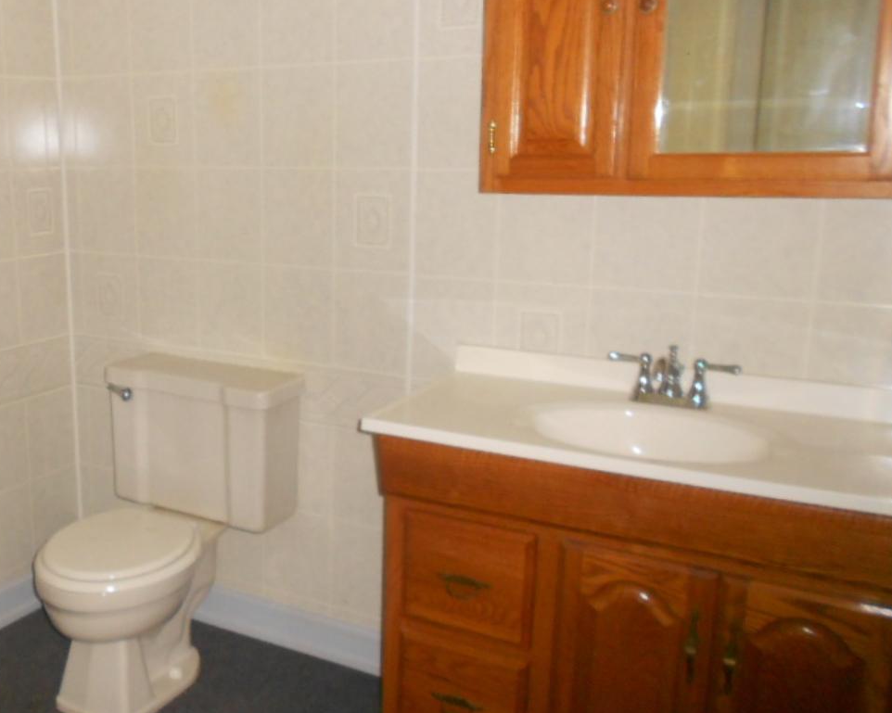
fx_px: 1003
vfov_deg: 39.1
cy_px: 348
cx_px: 238
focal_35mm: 38
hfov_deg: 46.5
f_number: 3.2
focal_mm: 4.6
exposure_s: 1/25
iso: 250
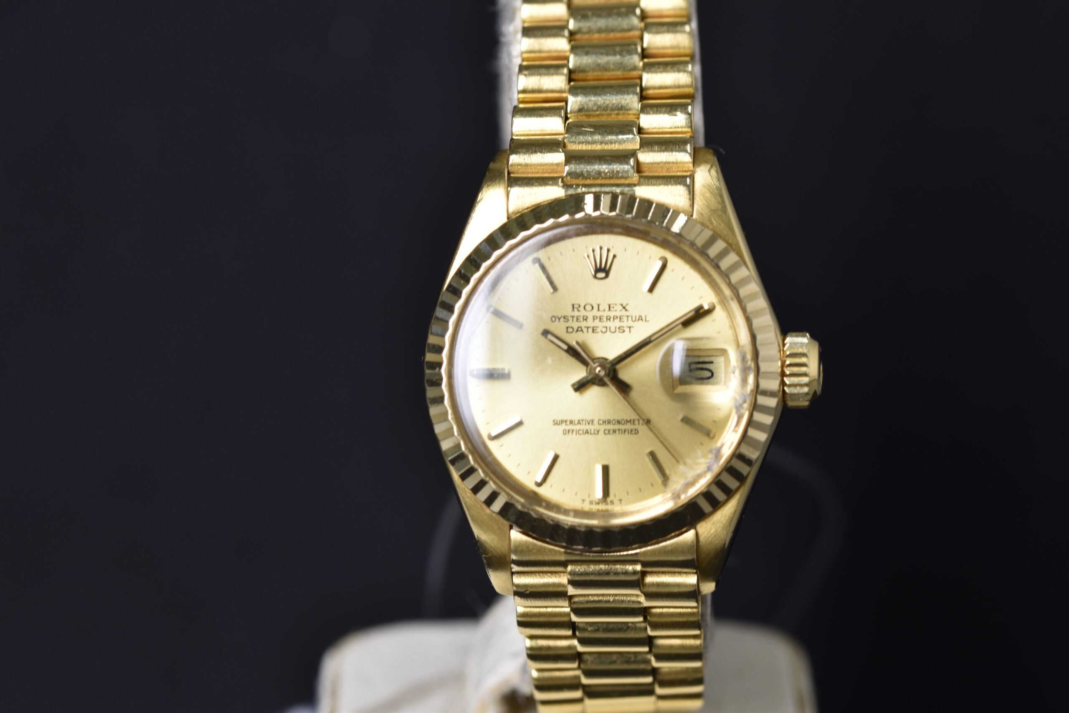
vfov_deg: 10.2
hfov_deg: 15.2
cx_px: 534
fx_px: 4009
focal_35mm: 135
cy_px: 356
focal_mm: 90
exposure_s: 1/25
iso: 100
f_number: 8
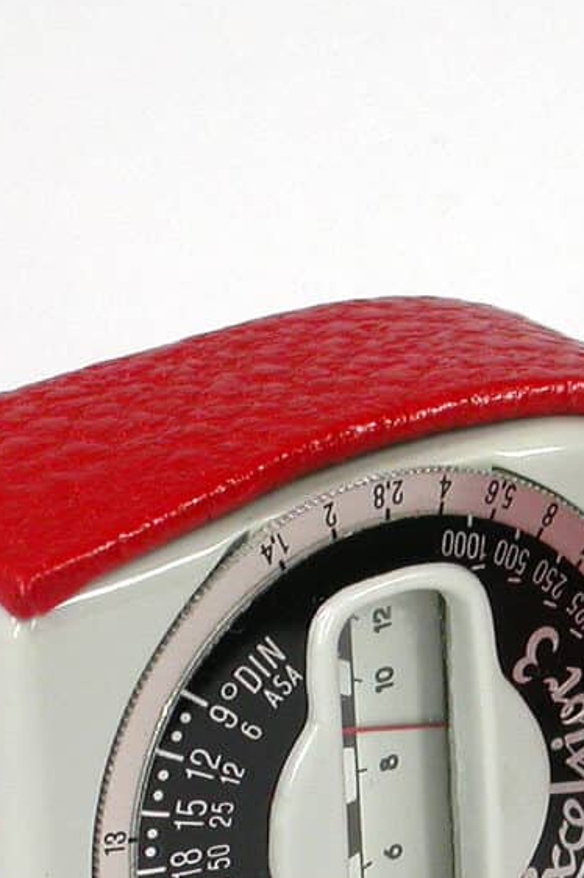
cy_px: 844
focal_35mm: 401
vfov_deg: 5.1
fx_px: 9769
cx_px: 729
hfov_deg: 3.4
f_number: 4.8
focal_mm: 29.3
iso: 100
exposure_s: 1/122
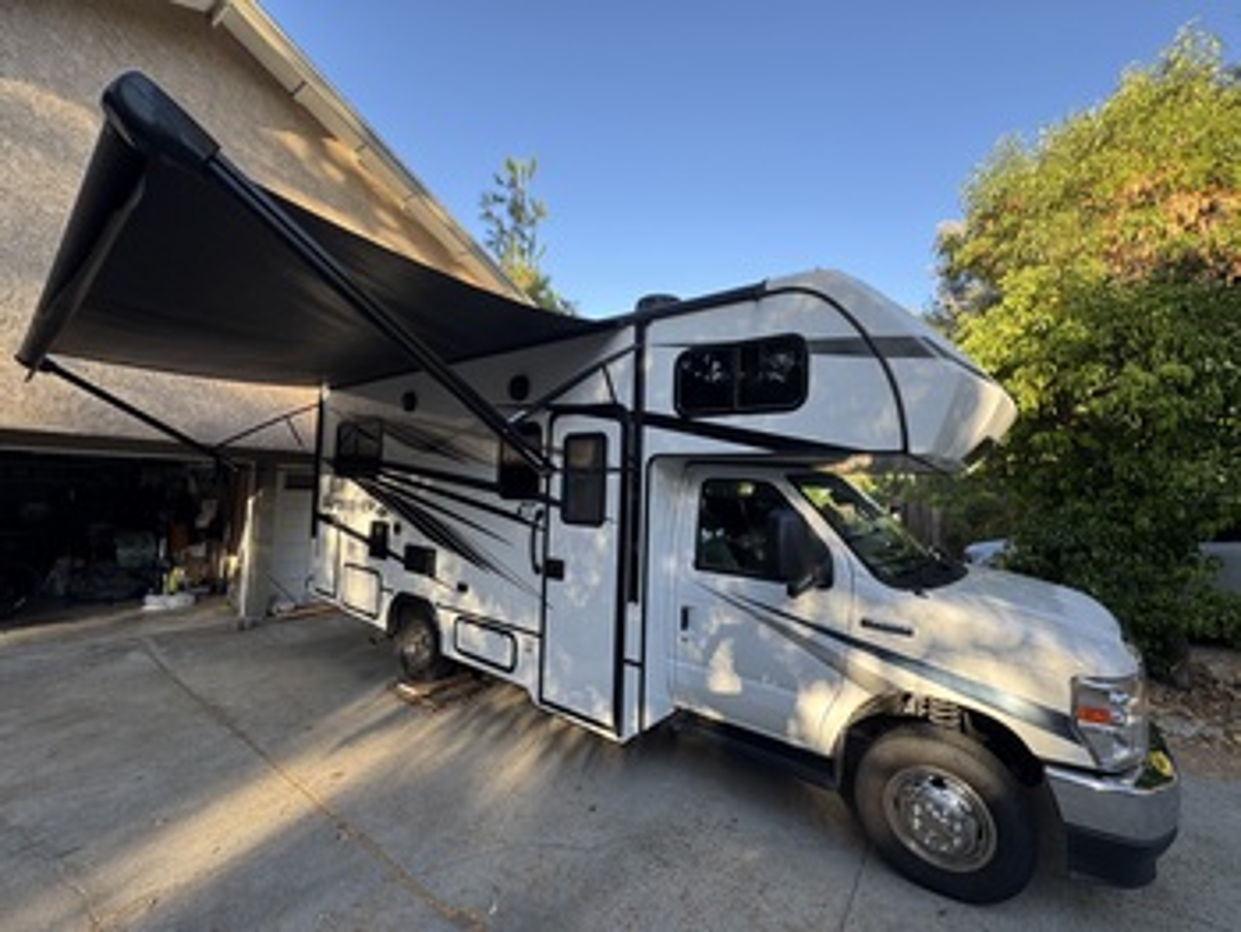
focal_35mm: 14
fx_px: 502
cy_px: 466
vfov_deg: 85.7
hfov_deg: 102.0
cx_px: 620
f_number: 2.2
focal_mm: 2.22
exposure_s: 1/201
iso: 40
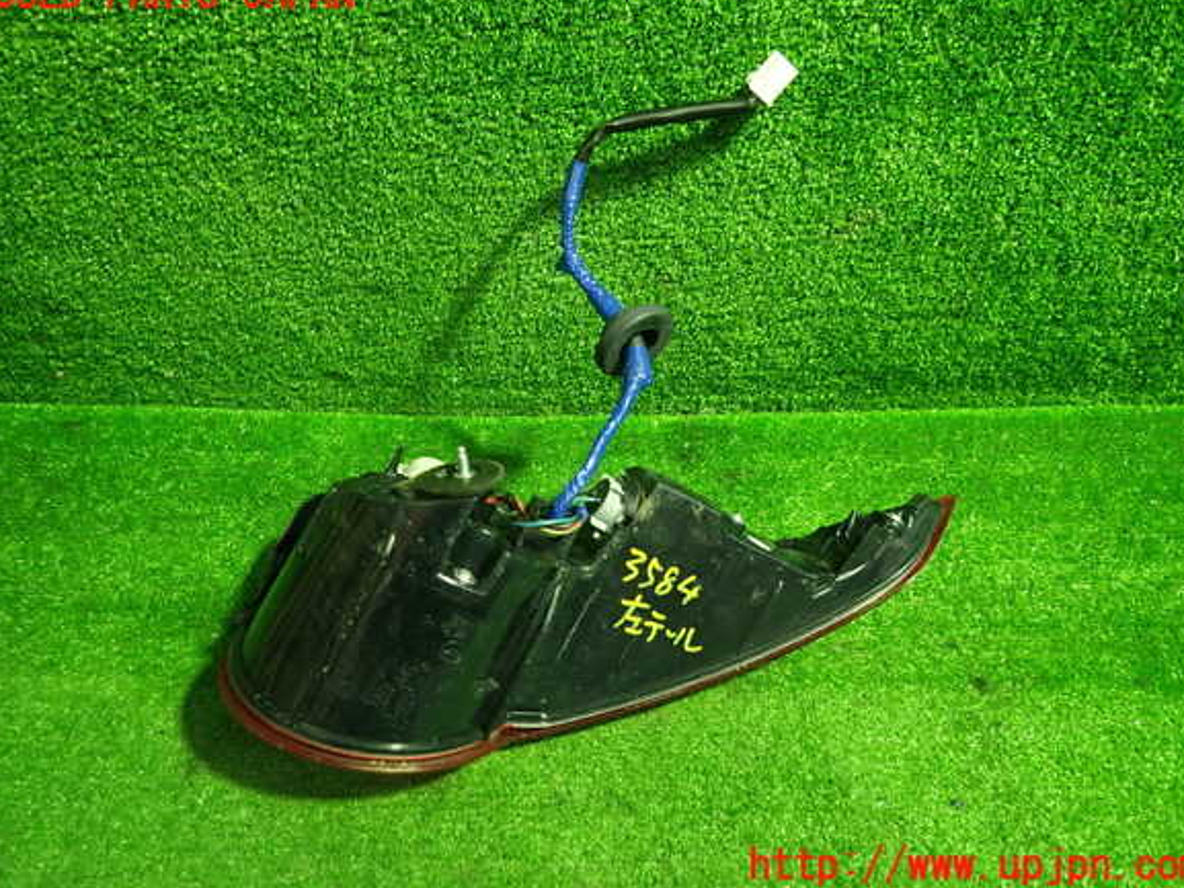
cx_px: 597
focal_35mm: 26
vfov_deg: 53.1
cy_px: 431
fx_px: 889
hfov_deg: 67.3
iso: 320
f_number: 2
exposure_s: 1/30
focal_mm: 4.5
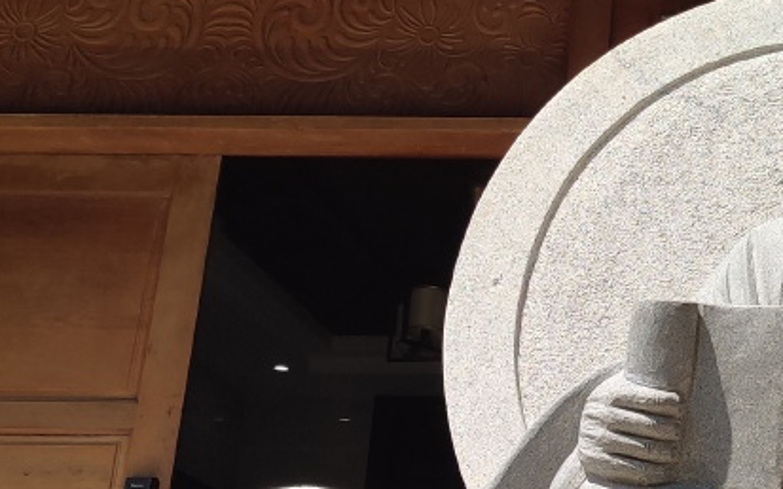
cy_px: 252
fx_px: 1643
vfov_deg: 16.9
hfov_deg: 24.5
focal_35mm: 77
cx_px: 912
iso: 50
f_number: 1.75
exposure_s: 1/651
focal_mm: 5.96
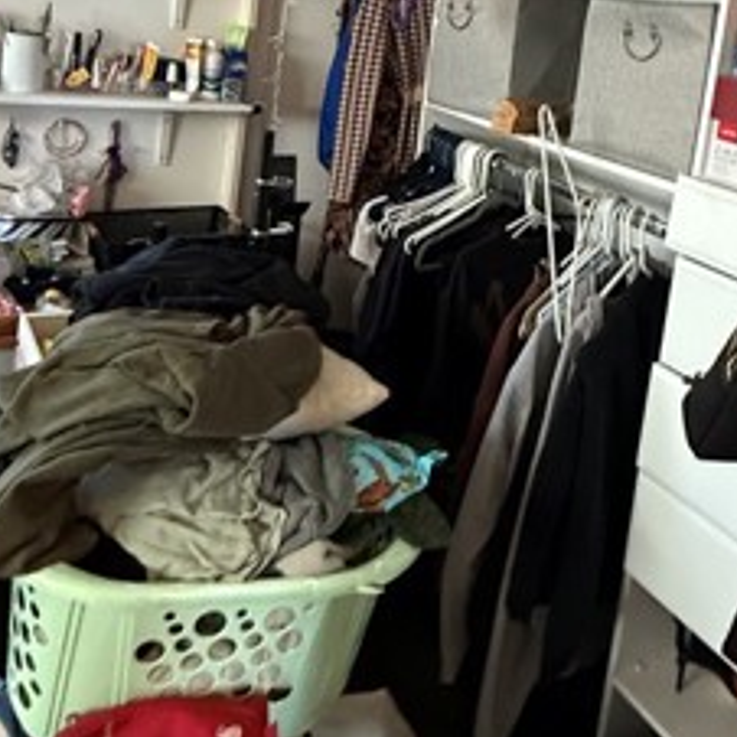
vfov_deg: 43.8
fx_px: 843
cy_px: 98
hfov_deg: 46.6
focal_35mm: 35
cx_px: 476
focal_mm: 2.22
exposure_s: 1/60
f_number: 2.2
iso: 800
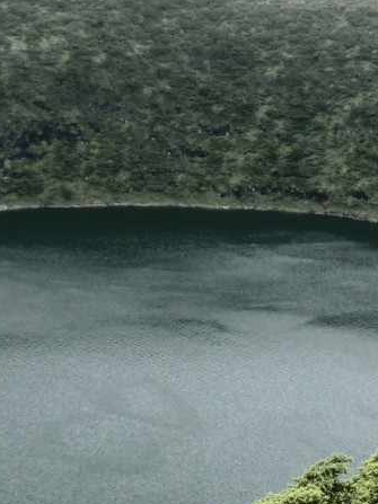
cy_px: 284
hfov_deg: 23.9
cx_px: -19
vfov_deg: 33.2
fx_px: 845
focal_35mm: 58
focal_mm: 4.8
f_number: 4
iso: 80
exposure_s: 1/200
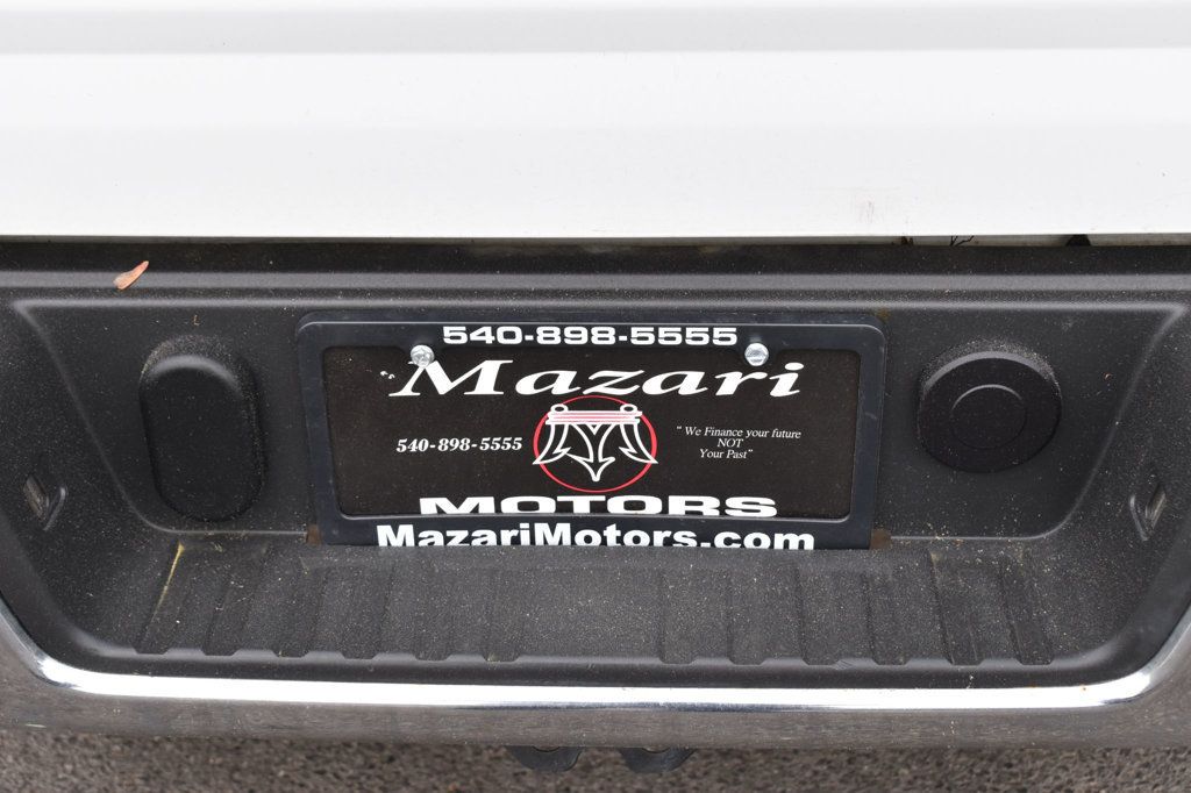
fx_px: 1885
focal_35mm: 57
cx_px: 596
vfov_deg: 23.8
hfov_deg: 35.1
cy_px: 396
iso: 360
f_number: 8
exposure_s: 1/250
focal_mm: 38
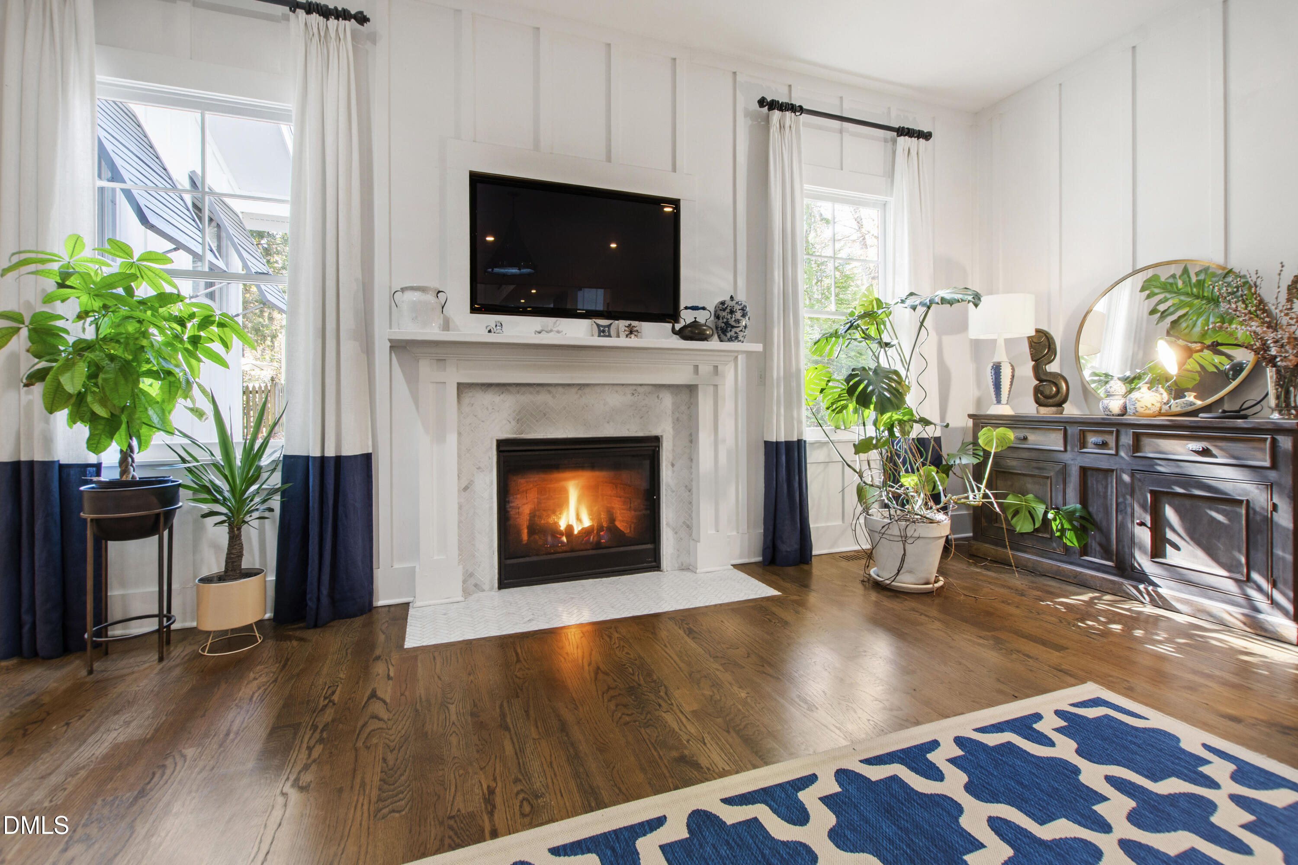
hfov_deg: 100.4
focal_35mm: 15
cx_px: 649
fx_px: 541
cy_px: 432
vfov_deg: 77.3
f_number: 8
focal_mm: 10
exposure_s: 1.6
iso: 100
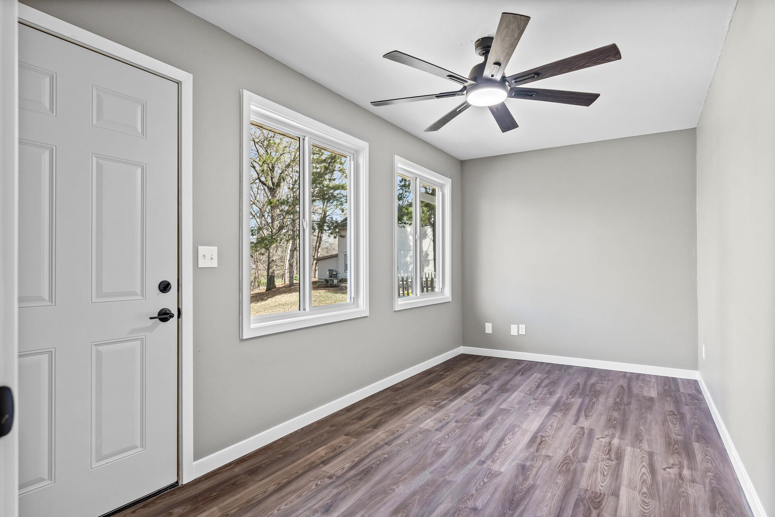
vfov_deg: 63.2
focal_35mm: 20
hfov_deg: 85.4
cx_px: 388
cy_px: 258
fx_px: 420
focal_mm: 19.5
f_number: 7.1
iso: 400
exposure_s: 1/2
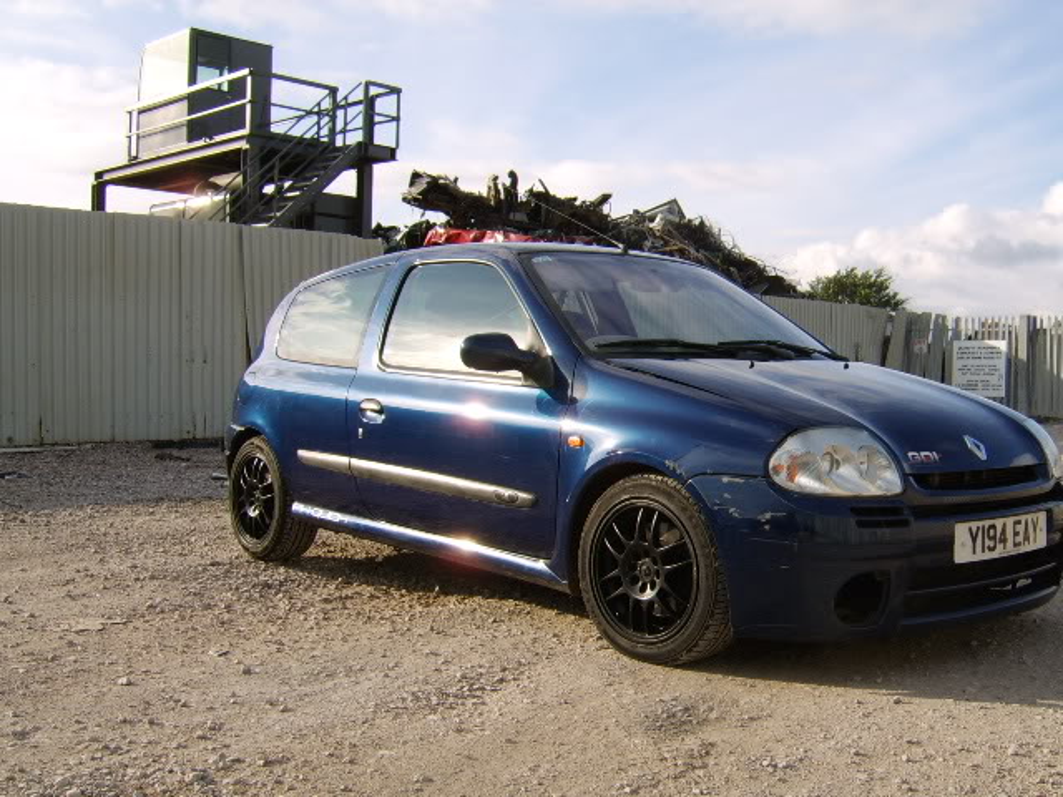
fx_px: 952
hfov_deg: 58.4
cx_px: 532
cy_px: 398
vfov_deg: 45.4
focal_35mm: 31
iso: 71
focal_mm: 8.13
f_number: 5.6
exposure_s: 1/250
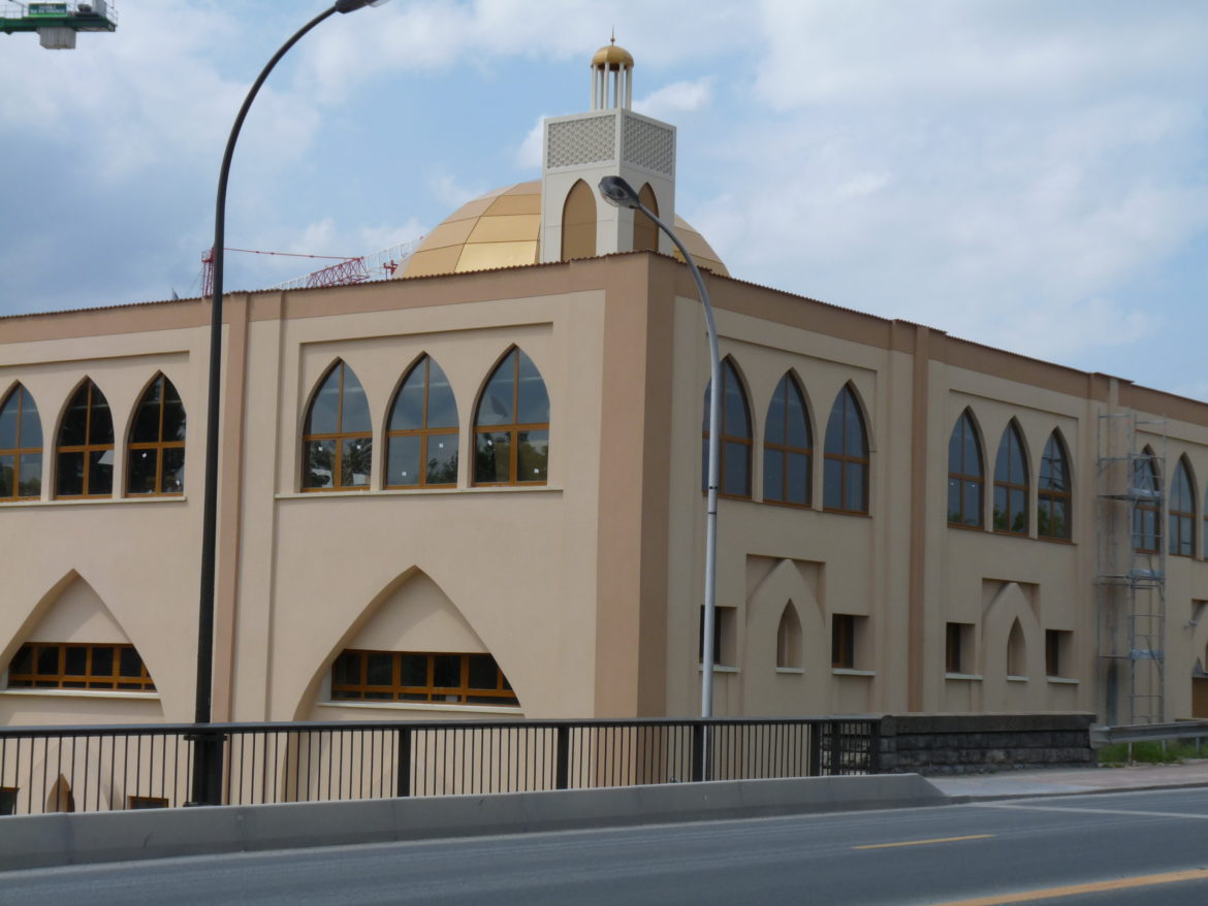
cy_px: 453
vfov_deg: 21.0
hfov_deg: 27.8
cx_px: 604
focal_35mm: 70
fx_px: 2443
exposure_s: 1/500
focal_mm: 12.4
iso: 100
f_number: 6.3
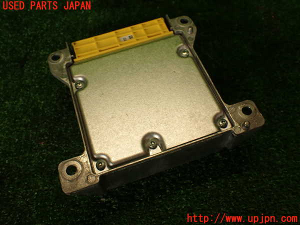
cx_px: 150
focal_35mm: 32
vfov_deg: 44.2
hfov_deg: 56.8
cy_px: 112
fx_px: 277
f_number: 2.4
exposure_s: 1/100
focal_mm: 5.79
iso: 100
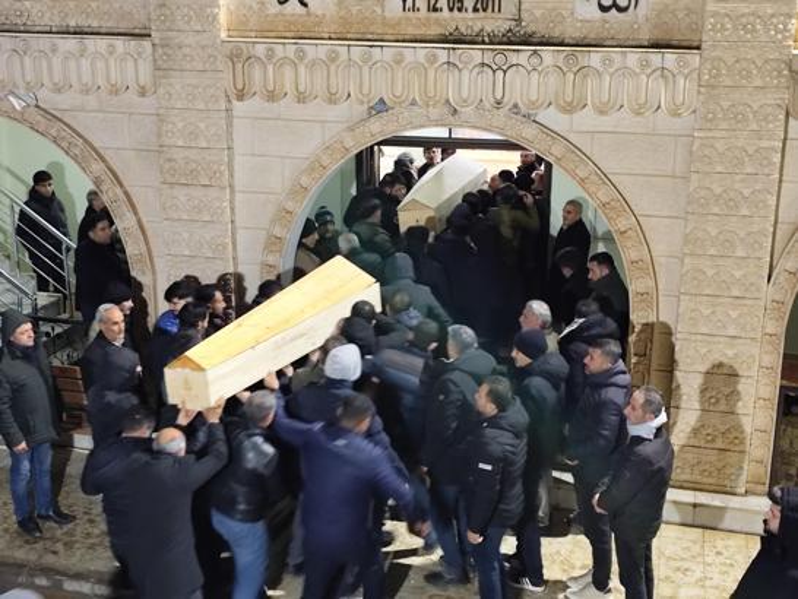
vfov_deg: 31.5
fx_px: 1061
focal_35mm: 46
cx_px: 399
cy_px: 300
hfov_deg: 41.2
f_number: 1.65
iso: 1000
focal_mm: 6.14
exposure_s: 1/20
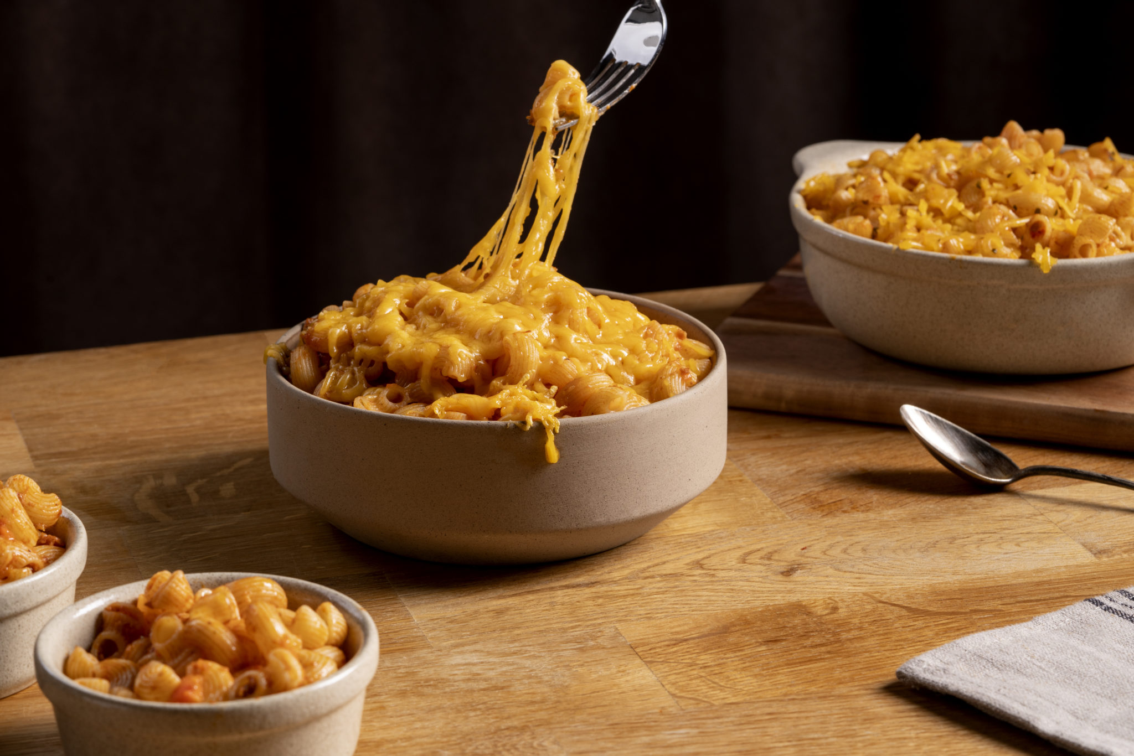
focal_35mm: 90
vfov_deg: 15.2
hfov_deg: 22.6
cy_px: 378
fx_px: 2835
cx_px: 567
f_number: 11
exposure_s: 1/200
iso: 200
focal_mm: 90
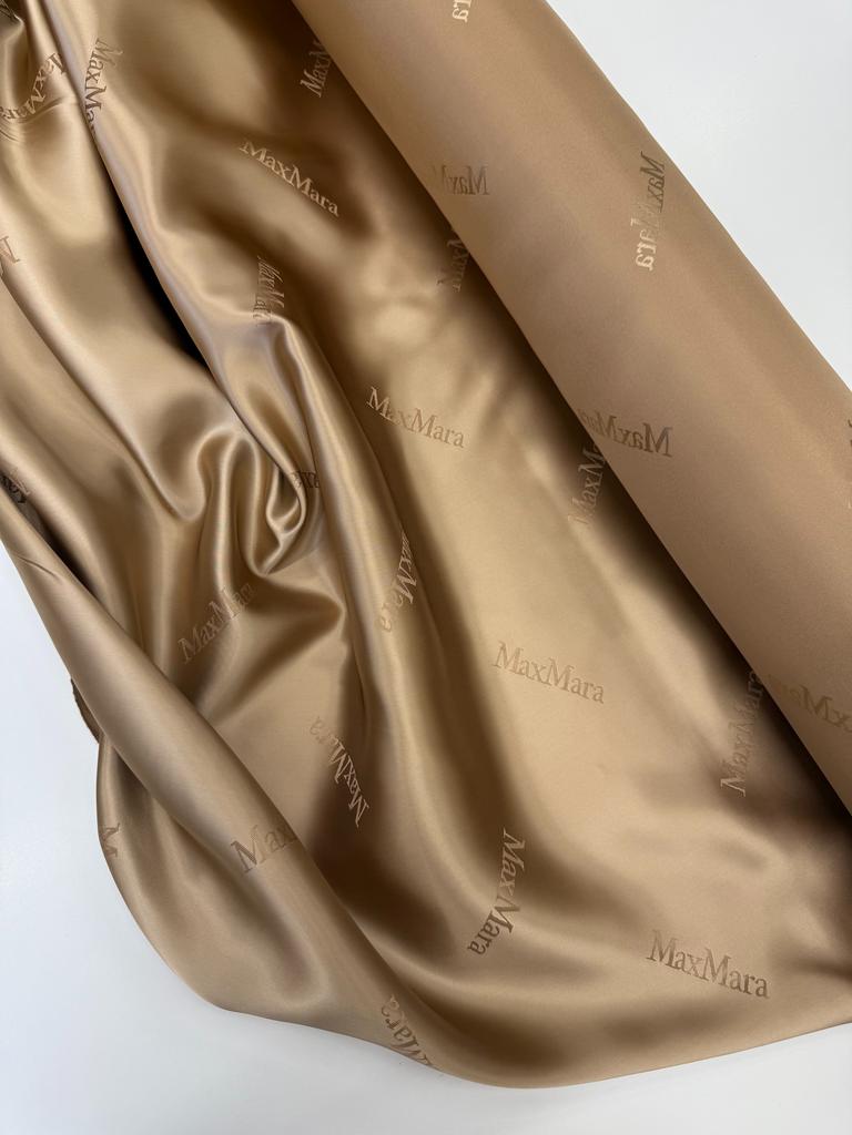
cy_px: 568
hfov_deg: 56.8
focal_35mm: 24
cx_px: 426
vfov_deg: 71.6
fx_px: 788
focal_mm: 6.76
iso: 64
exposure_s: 1/254
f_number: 1.78
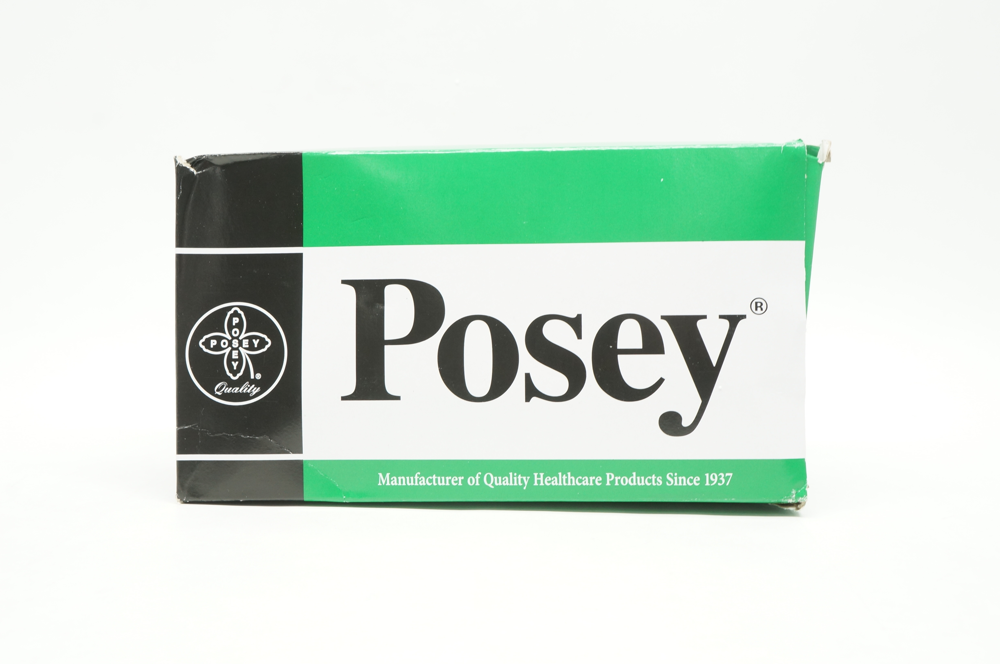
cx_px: 500
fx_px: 1249
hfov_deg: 43.6
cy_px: 332
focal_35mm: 45
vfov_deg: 29.8
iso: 400
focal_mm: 30
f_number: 9
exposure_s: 1/13
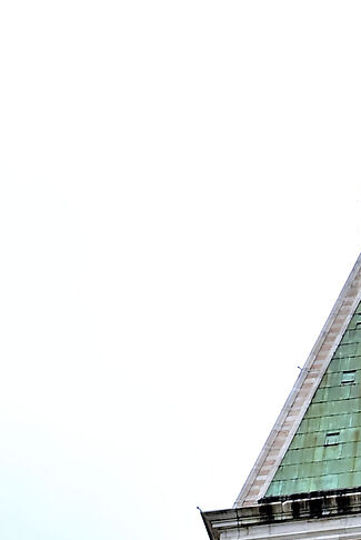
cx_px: 437
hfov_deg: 9.2
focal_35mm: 148
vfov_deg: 11.6
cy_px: 1258
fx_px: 2221
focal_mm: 30
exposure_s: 1/13
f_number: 9
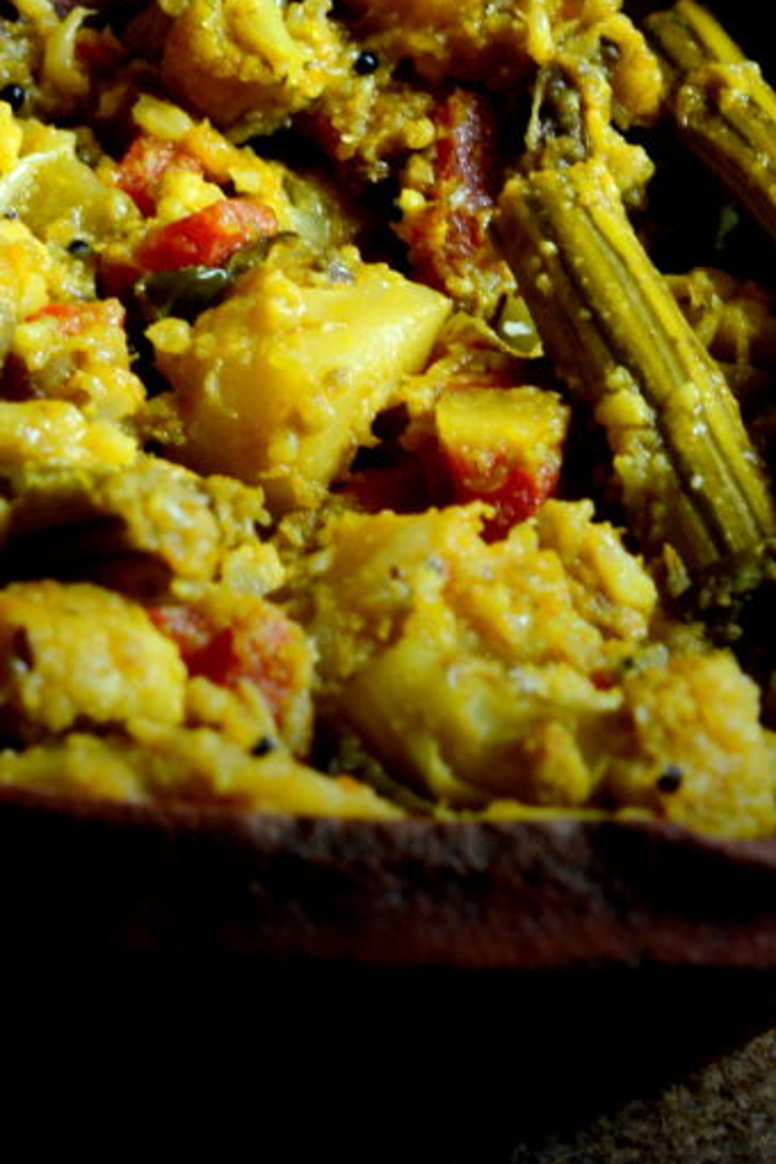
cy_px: -823
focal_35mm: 258
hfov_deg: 5.3
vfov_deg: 7.8
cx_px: 331
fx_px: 8341
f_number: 5
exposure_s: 1/100
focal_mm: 50
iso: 400
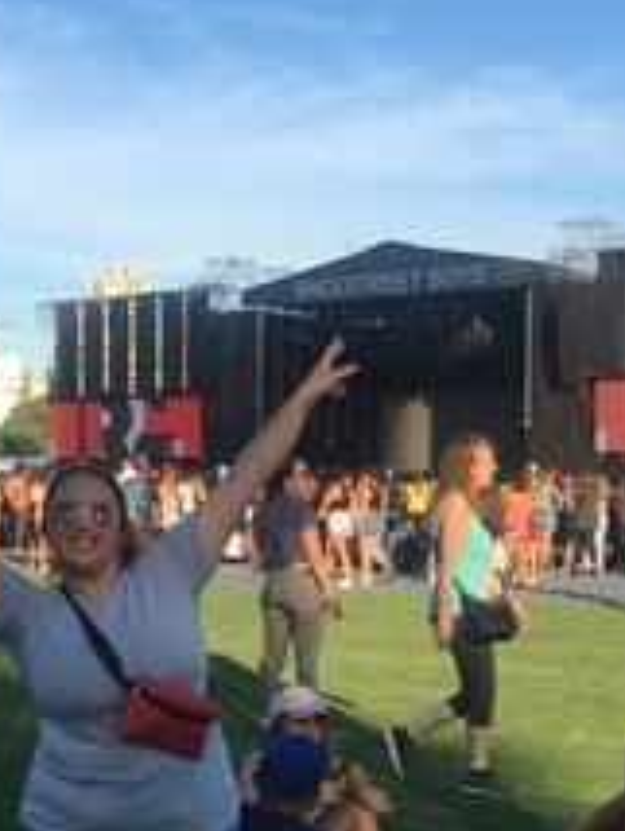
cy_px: 594
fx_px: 1562
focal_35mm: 65
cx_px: 268
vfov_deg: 29.4
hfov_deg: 22.6
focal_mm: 4.15
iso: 25
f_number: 2.2
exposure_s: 1/999
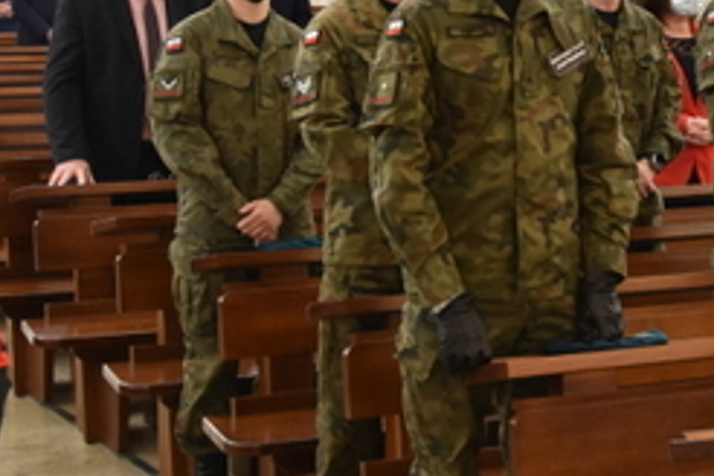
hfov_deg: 17.1
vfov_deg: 11.7
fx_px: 2320
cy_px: 186
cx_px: 697
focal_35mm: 117
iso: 1250
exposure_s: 1/40
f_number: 3.8
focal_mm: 24
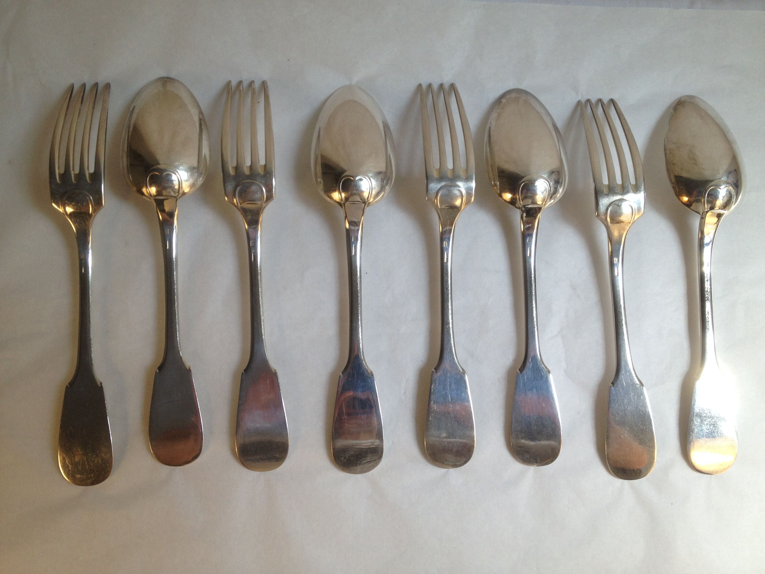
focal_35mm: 35
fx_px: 773
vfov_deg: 40.7
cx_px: 382
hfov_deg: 52.6
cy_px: 287
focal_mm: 4.28
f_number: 2.4
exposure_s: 1/132
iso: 50
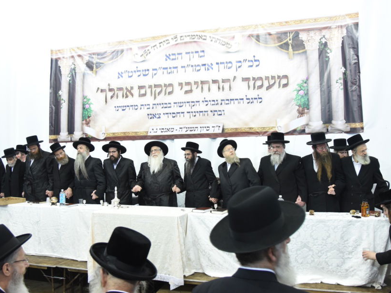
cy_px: 151
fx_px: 328
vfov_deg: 48.2
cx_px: 198
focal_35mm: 29
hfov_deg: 61.7
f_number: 4
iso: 2500
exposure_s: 1/100
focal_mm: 24
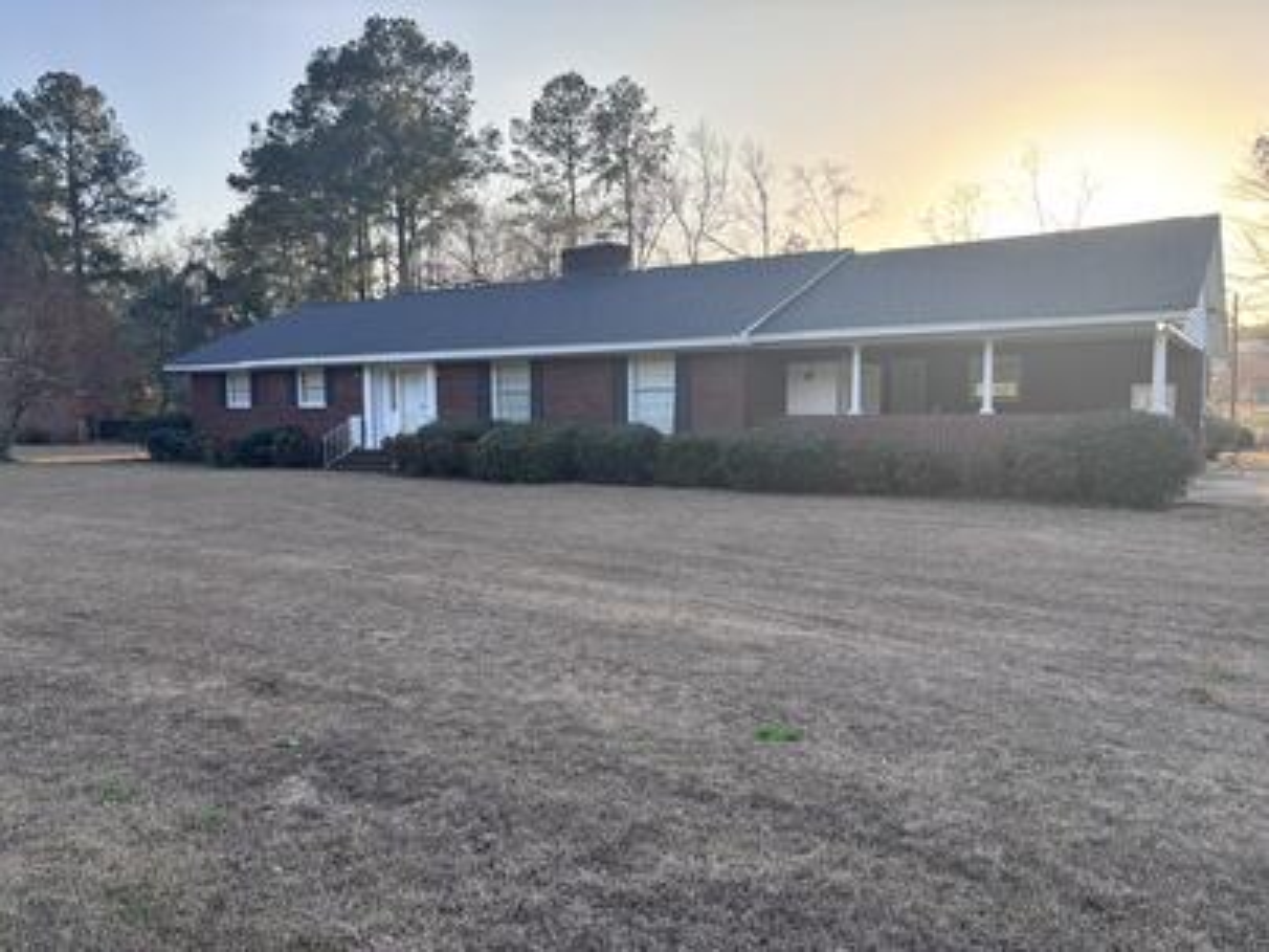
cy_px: 476
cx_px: 634
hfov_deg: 67.3
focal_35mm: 26
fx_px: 953
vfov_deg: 53.1
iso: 50
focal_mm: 5.96
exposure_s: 1/493
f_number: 1.6
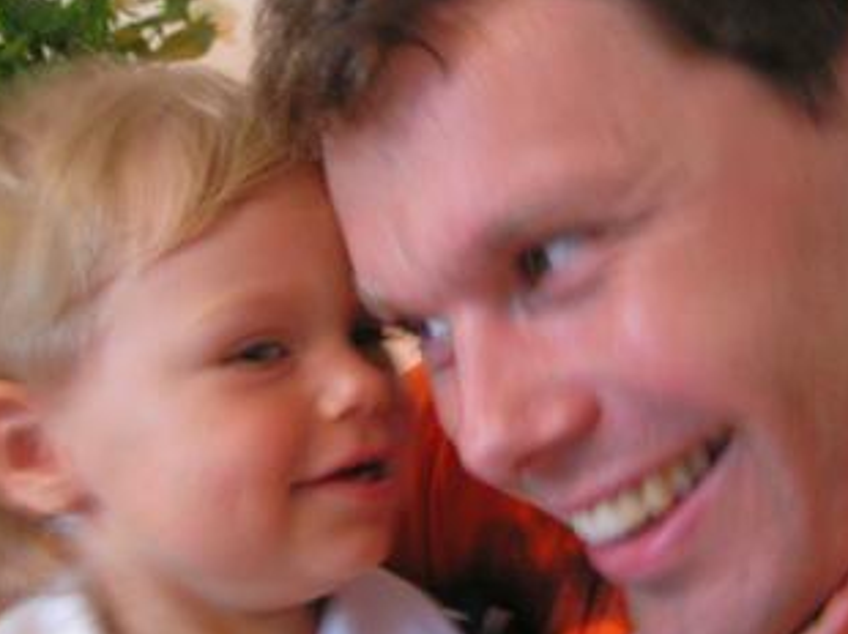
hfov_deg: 35.0
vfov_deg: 26.5
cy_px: 314
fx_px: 1346
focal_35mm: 55
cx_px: 421
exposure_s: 1/10
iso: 200
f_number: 2.8
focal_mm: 5.8
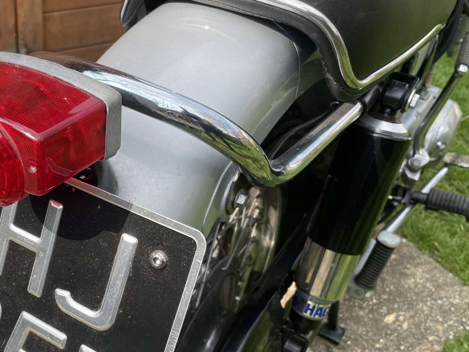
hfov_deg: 42.2
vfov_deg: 33.5
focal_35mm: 43
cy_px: 208
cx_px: 105
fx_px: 583
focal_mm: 4.2
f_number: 1.6
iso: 32
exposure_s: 1/955
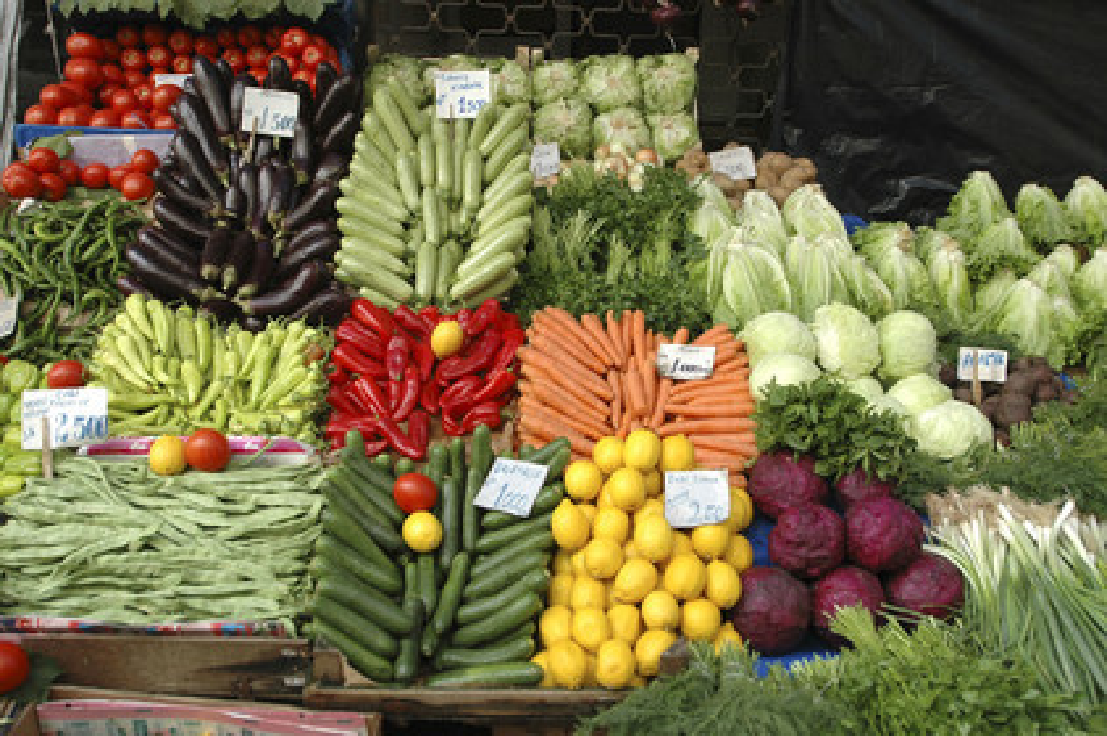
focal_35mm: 30
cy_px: 368
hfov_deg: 62.0
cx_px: 554
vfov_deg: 43.5
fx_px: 922
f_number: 3.2
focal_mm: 20
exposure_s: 1/40
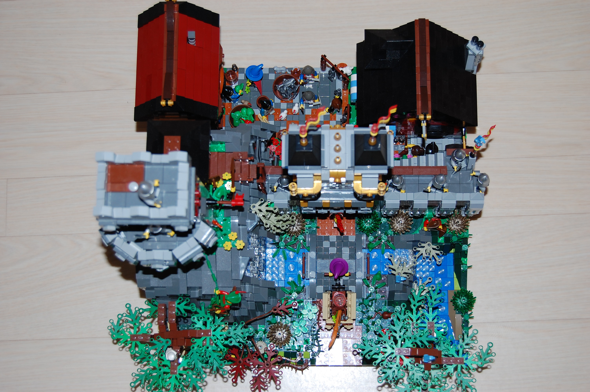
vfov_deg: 23.7
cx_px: 295
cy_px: 196
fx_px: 933
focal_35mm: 57
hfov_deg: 35.1
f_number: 5.6
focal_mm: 38
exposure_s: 1/125
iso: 200
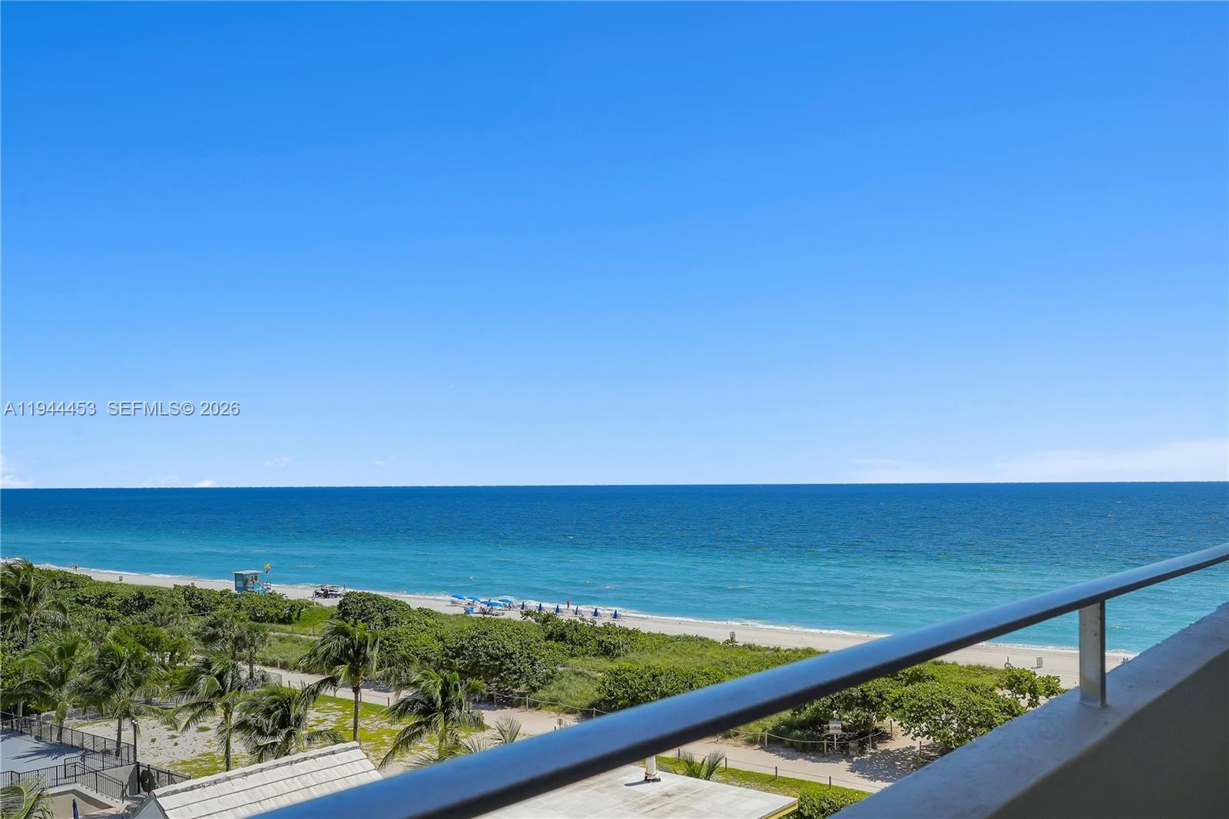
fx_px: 1024
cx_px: 614
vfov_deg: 43.6
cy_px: 410
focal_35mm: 30
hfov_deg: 61.9
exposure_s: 1/2000
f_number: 7.1
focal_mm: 20
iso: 400
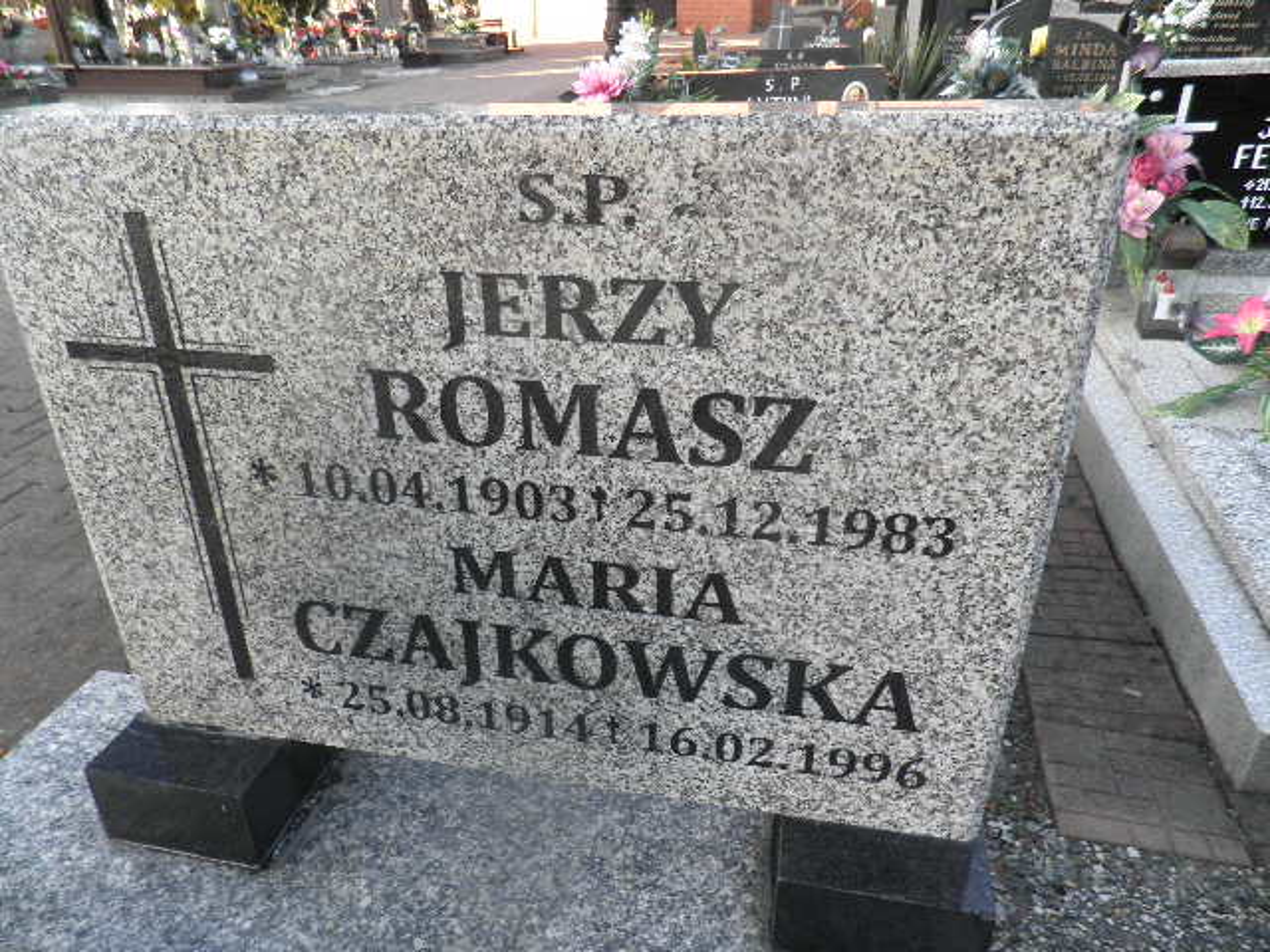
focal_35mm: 24
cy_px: 476
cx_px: 635
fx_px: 881
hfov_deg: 71.6
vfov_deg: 56.8
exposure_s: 1/100
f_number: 3.3
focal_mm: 4.3
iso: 64
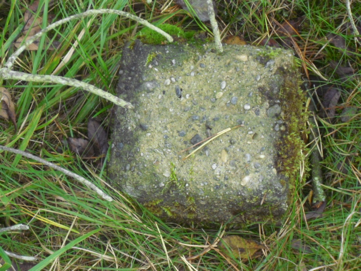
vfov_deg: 13.1
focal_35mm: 113
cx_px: 180
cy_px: 136
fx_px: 1178
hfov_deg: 17.4
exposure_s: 1/60
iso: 400
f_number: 5.2
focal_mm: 18.6
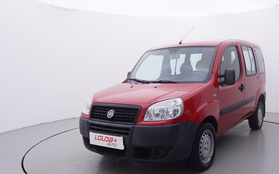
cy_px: 103
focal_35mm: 34
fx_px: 257
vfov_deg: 37.4
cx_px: 178
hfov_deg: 56.2
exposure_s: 1/80
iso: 200
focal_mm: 15
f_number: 5
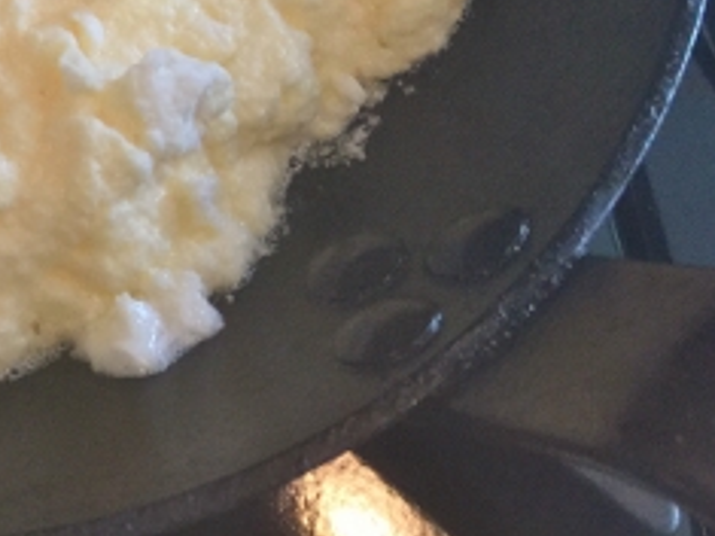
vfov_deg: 17.3
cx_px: -213
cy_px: -189
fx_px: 1631
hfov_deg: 22.2
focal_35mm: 79
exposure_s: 1/40
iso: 40
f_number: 2.2
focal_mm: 4.15
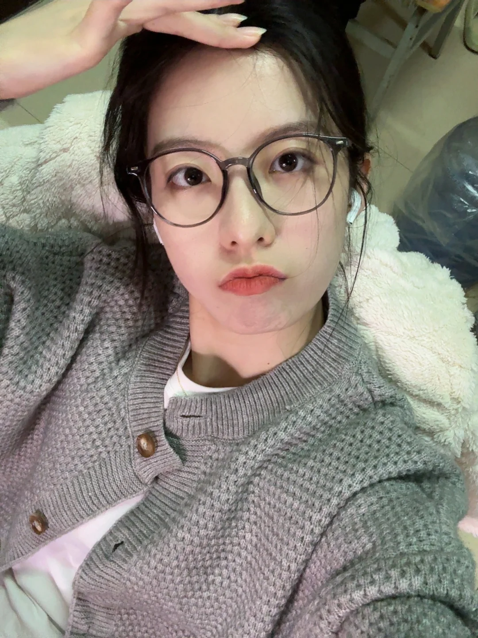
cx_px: 239
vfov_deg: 54.0
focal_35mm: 34
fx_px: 626
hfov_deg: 41.8
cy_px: 319
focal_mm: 2.69
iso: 400
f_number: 1.9
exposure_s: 1/33
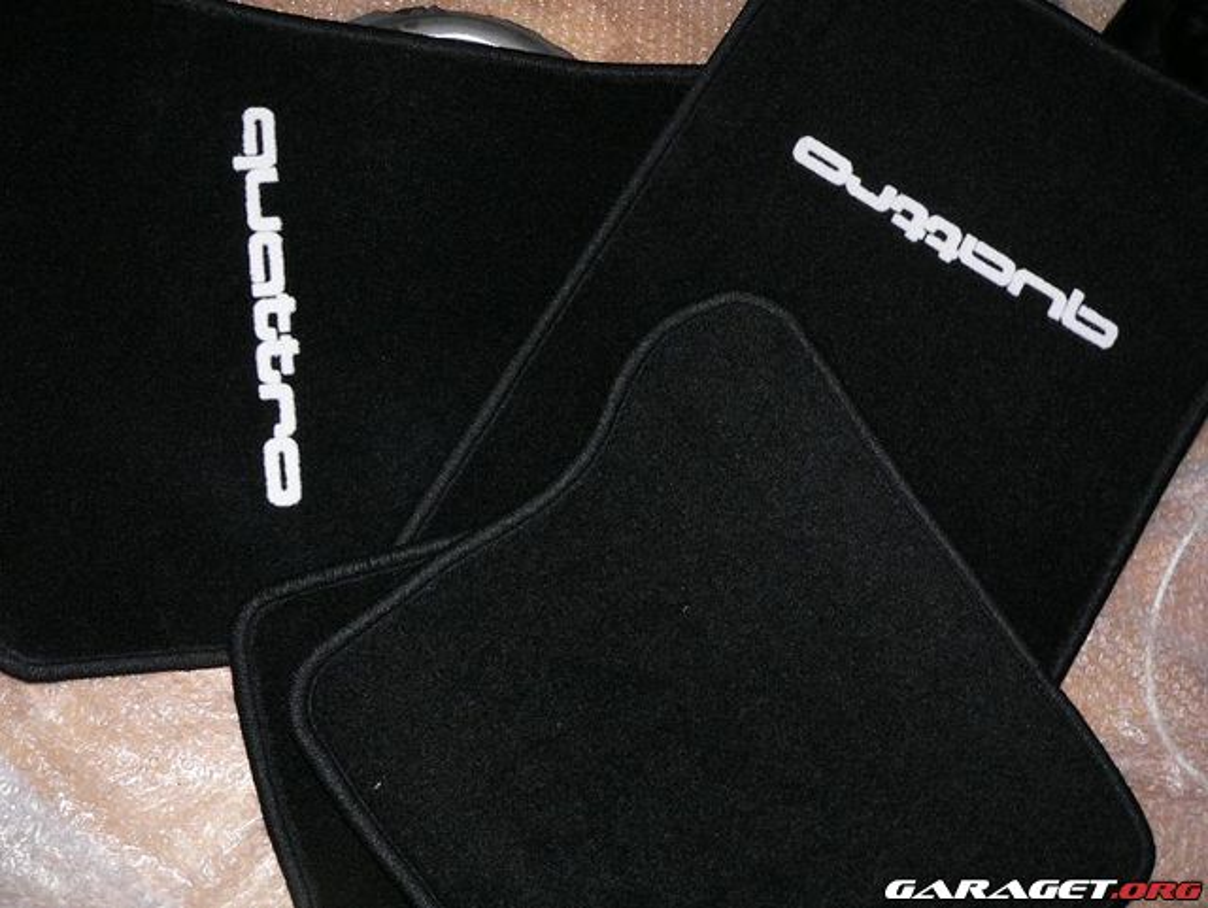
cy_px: 454
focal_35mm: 36
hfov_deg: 51.3
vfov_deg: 39.7
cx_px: 604
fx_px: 1257
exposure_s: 1/60
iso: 100
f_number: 2.8
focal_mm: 6
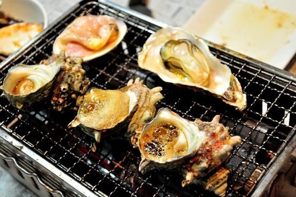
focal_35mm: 61
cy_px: 98
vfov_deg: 22.2
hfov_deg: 32.9
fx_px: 501
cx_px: 148
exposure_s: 1/40
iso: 3200
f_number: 5
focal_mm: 40
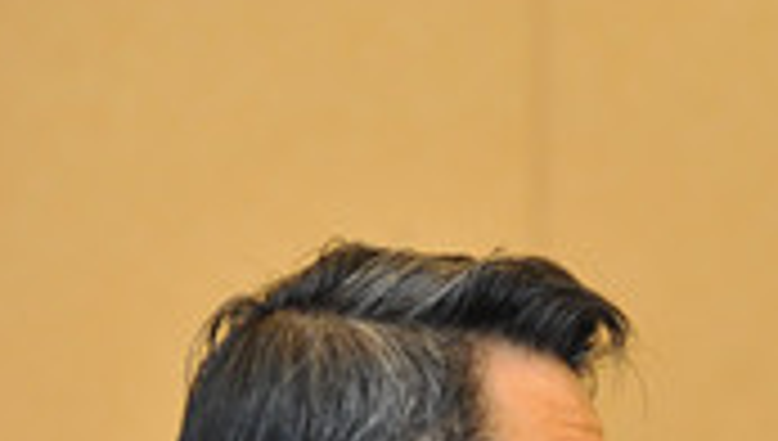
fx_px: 14961
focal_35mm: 724
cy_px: 884
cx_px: 729
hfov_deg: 3.0
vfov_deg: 1.7
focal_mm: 200
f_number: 5
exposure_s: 1/125
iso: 1250
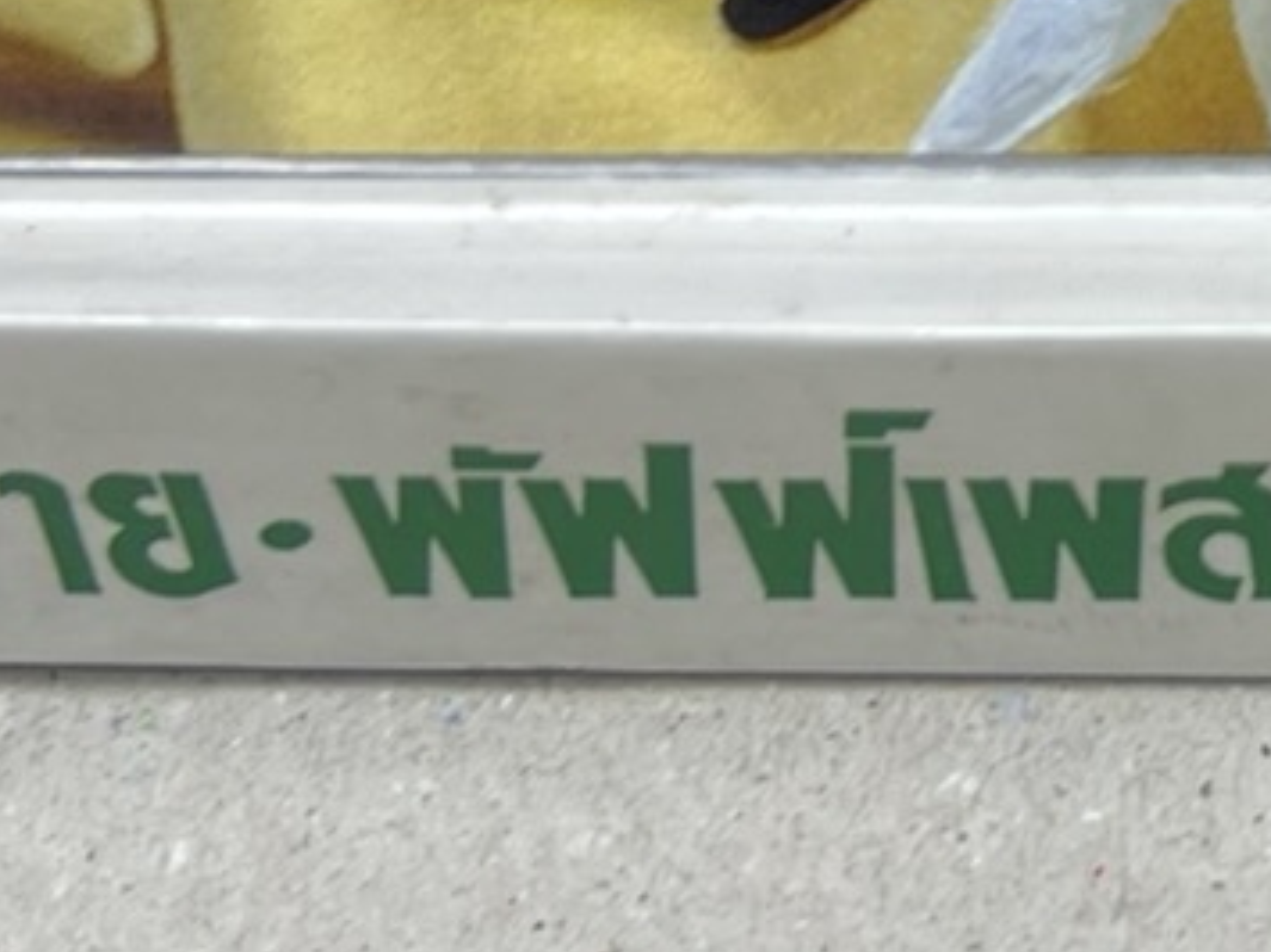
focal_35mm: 150
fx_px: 5506
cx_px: 1855
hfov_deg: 12.6
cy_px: -569
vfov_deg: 9.5
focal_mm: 5.7
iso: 32
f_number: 1.5
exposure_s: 1/100
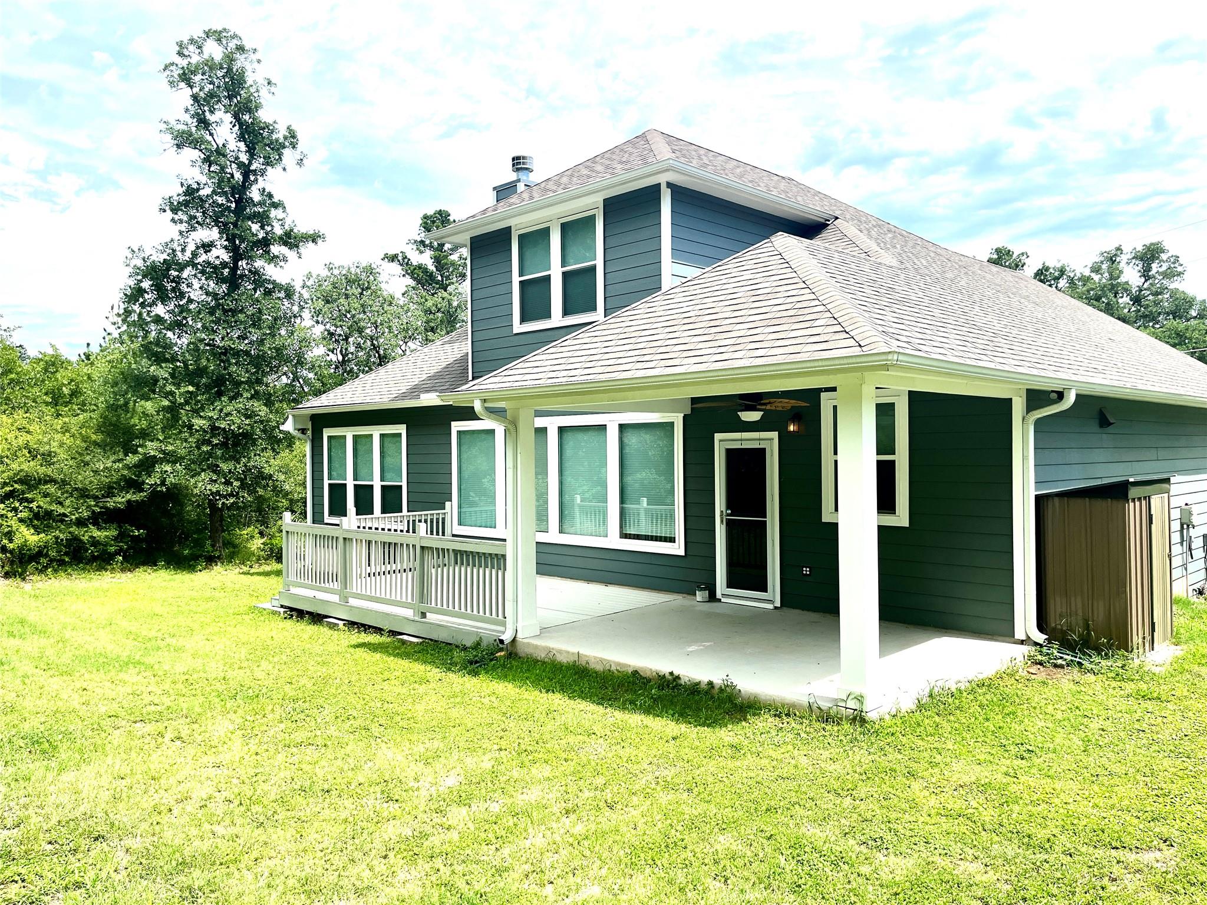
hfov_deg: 67.3
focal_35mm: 26
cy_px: 452
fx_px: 907
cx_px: 604
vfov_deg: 53.1
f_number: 1.6
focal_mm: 5.1
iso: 50
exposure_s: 1/3413
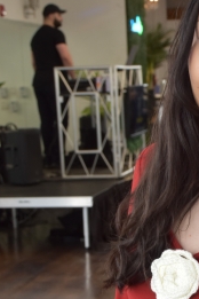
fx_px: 772
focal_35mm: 93
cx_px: 214
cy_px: 194
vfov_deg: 21.8
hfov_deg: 14.4
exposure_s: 1/125
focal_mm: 27
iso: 450
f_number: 5.6
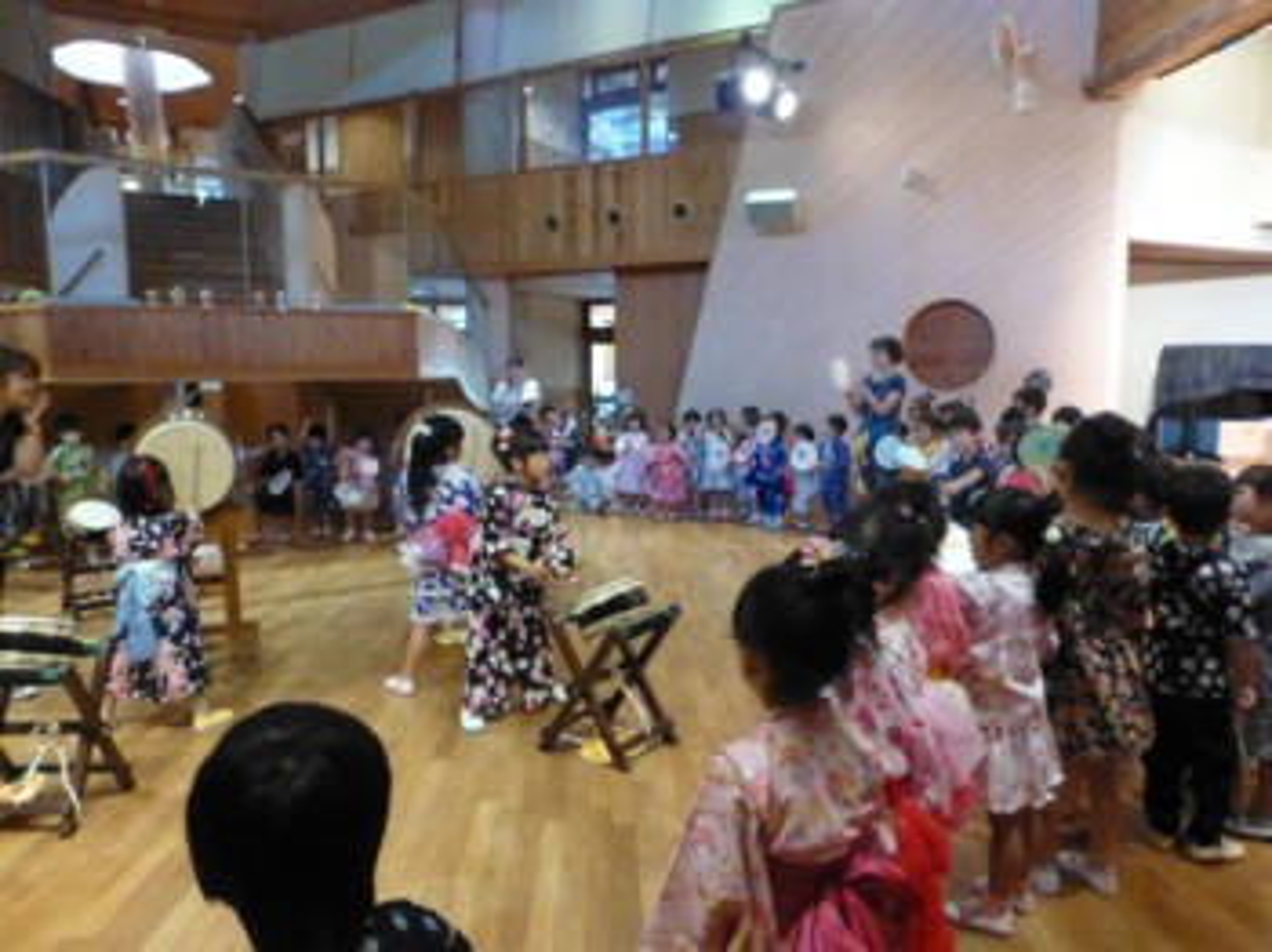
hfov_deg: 69.4
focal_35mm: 25
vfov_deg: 54.8
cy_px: 476
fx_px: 918
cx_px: 636
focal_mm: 4.3
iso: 1600
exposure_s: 1/60
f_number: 3.3
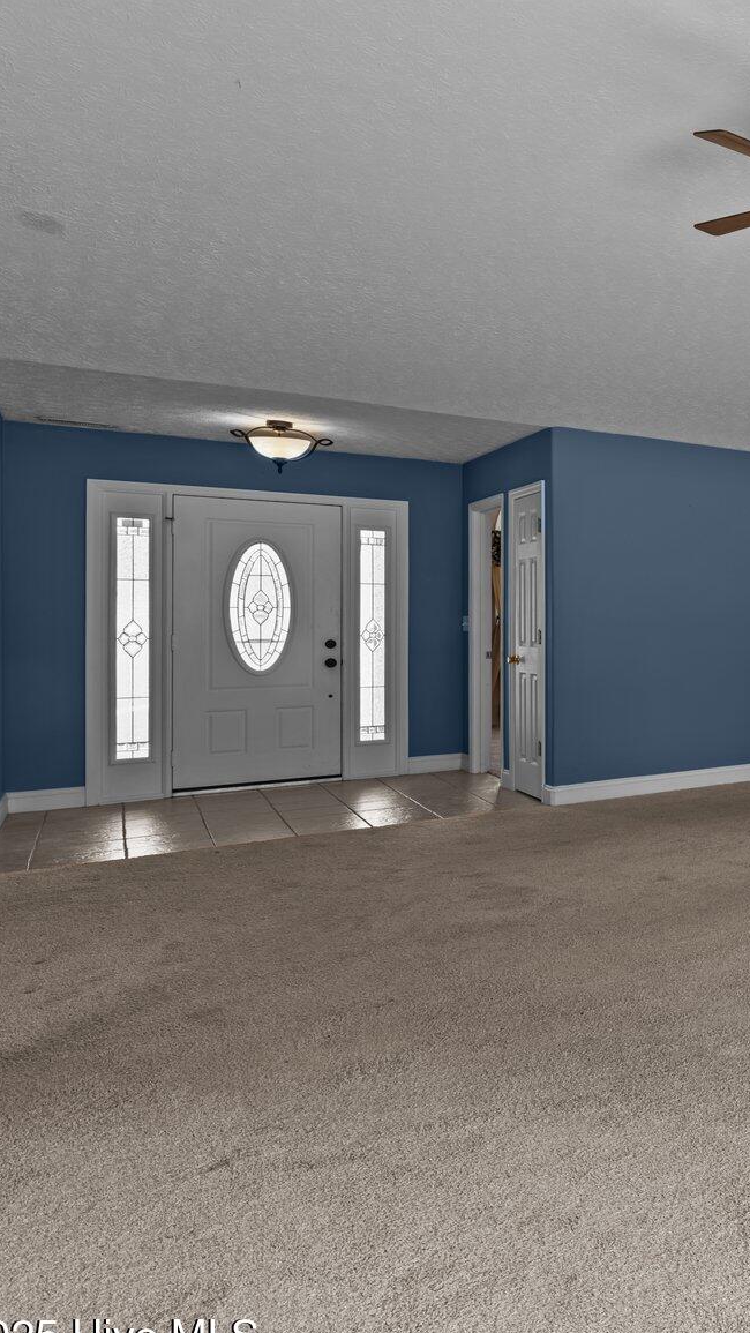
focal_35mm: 26
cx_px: 1104
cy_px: 620
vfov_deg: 71.8
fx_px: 919
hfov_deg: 29.2
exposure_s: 1/2.5
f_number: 9
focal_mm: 14
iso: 160
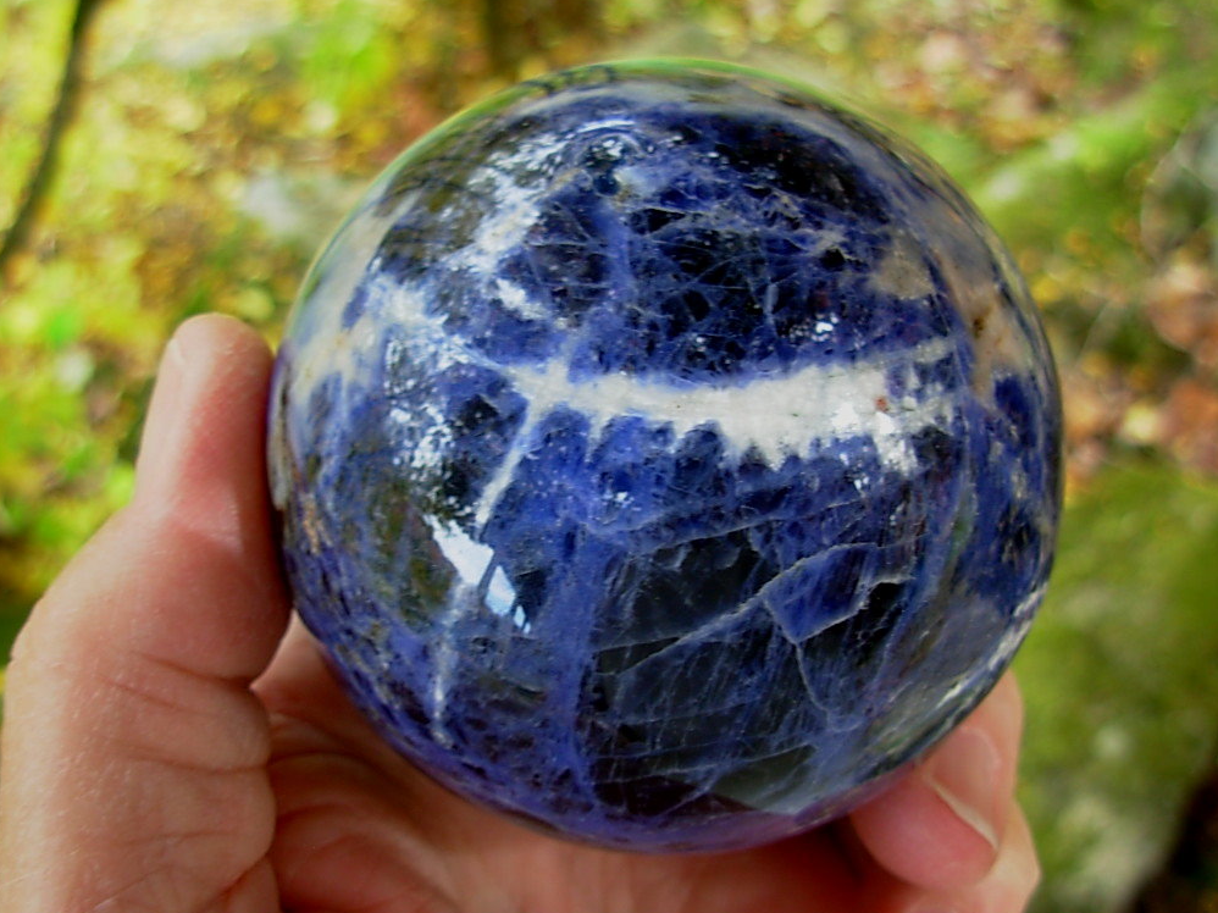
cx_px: 598
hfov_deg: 47.9
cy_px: 463
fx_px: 1372
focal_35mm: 39
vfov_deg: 36.8
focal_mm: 6.3
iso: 50
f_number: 2.9
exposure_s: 1/30.2
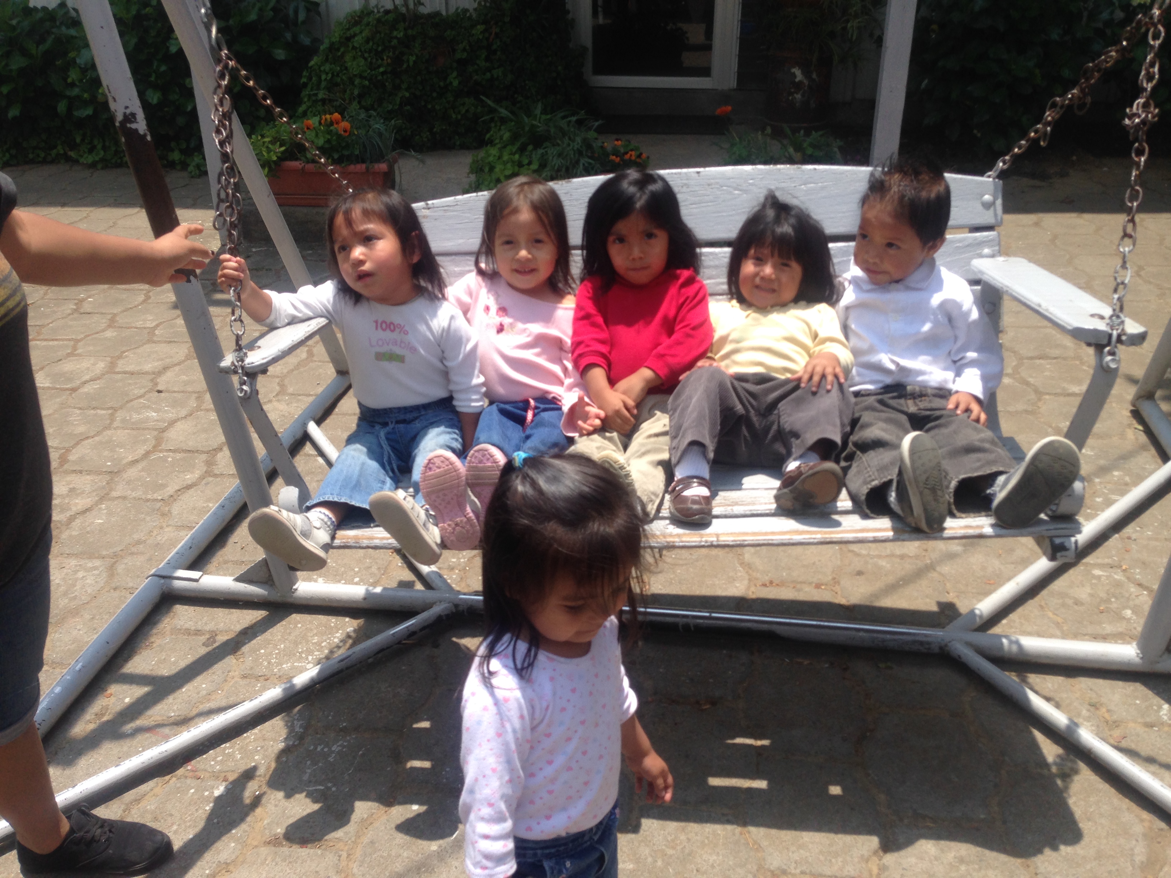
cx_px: 586
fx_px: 1116
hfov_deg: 55.4
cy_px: 439
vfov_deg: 42.9
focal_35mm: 33
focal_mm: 4.12
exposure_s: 1/1261
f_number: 2.4
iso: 50
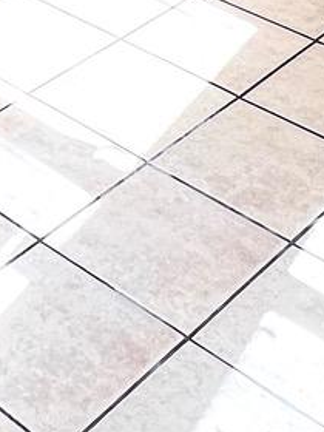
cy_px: -378
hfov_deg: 15.1
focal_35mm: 95
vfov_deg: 16.7
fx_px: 1186
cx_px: -39
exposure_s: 1/99
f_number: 1.8
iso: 100
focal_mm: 1.57
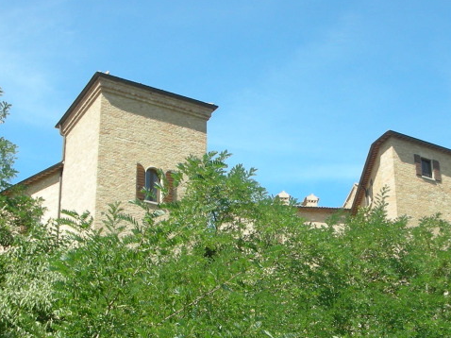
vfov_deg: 19.4
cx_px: 277
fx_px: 977
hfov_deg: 25.9
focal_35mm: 75
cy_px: 281
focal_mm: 5.8
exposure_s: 1/342
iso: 50
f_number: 3
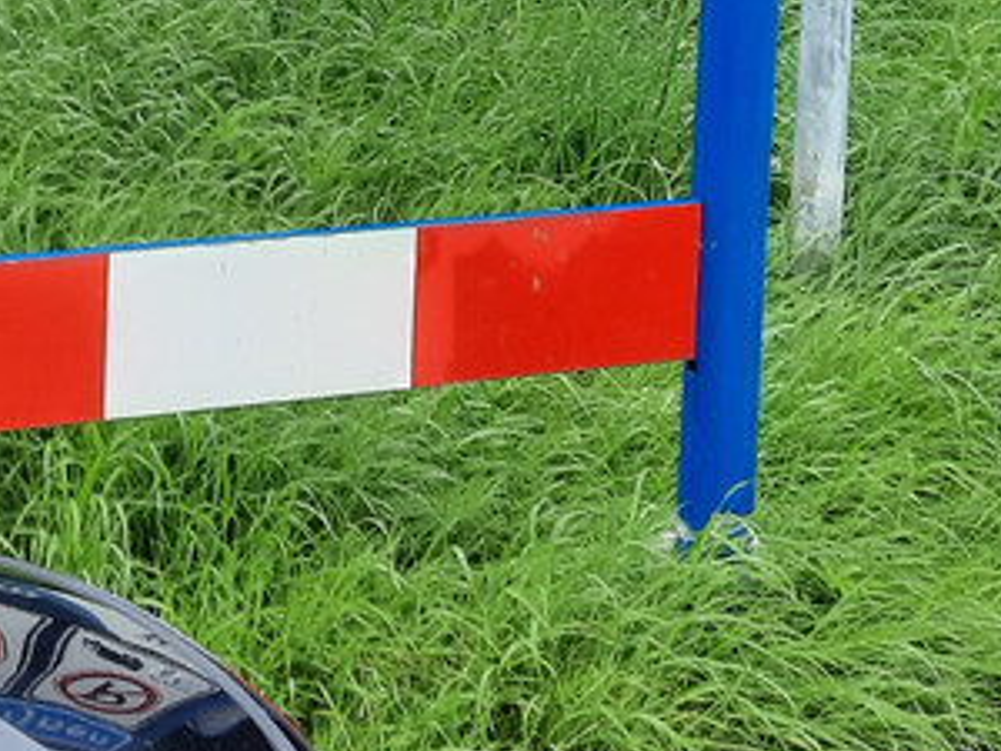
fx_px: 2574
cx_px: -279
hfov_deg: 20.3
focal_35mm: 89
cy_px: -384
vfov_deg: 15.3
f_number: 2
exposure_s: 1/256
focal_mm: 4.6
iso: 32
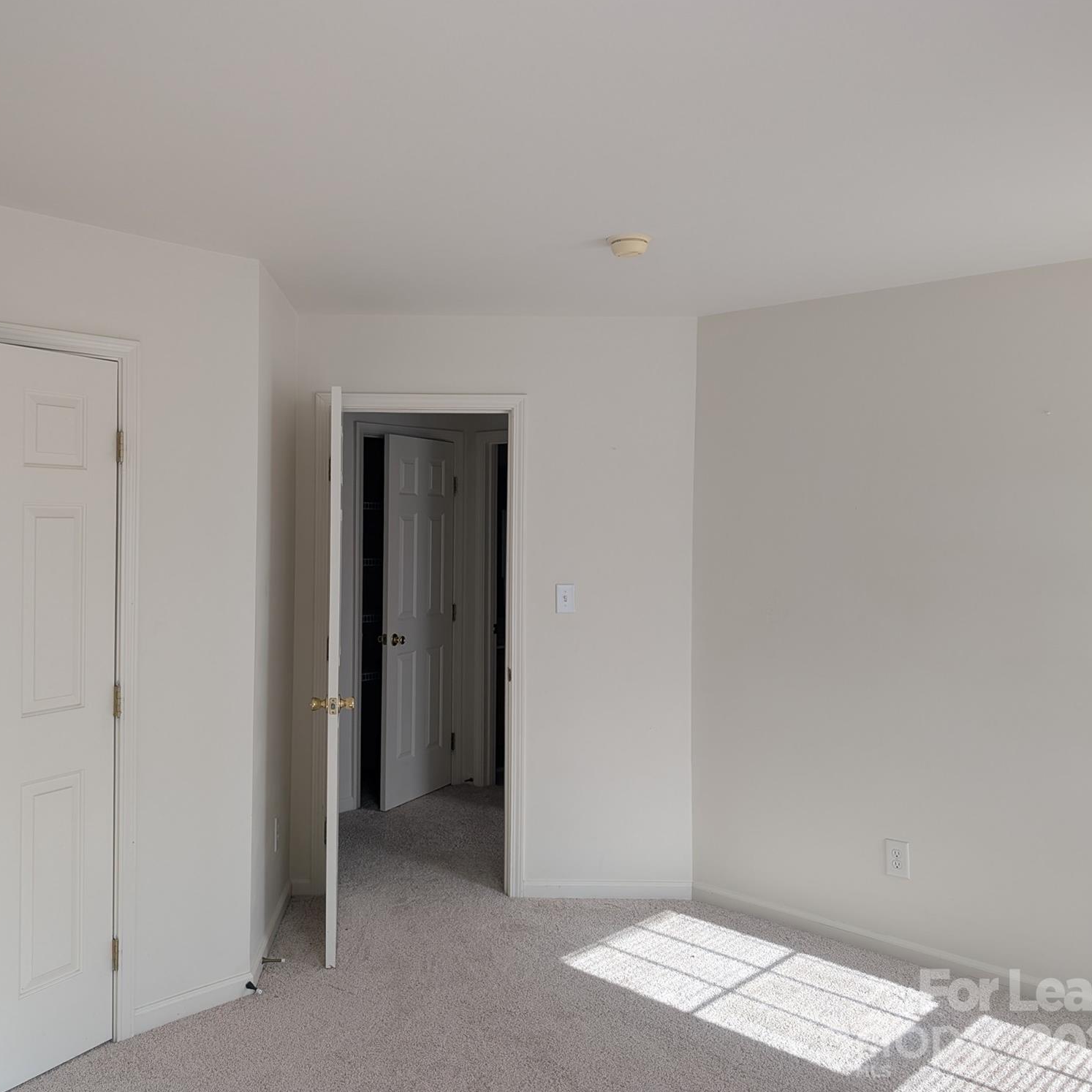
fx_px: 1035
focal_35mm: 29
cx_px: 454
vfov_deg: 55.6
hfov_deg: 55.3
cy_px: 545
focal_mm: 6.9
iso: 20
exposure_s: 1/188
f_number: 1.68
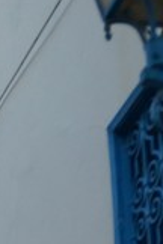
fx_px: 1969
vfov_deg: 6.5
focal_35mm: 290
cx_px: -272
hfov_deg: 4.6
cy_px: 729
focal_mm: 26
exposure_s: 1/125
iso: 100
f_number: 5
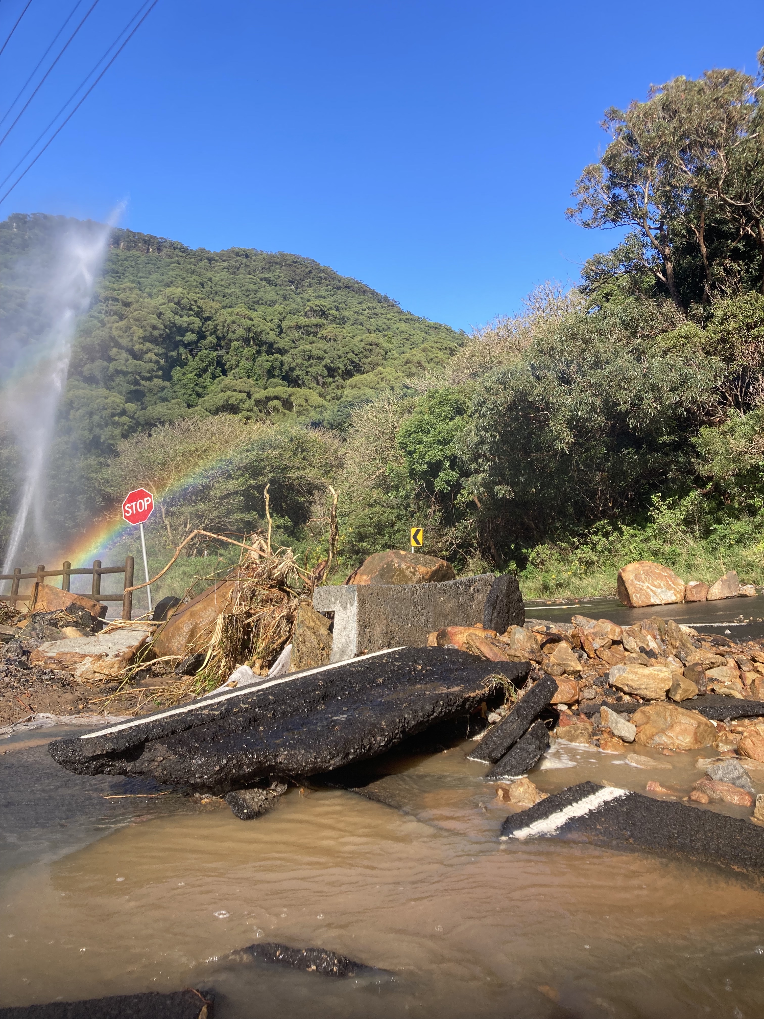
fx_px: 824
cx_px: 382
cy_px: 510
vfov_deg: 63.4
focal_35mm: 28
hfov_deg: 49.7
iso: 20
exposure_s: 1/842
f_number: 1.8
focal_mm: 3.99
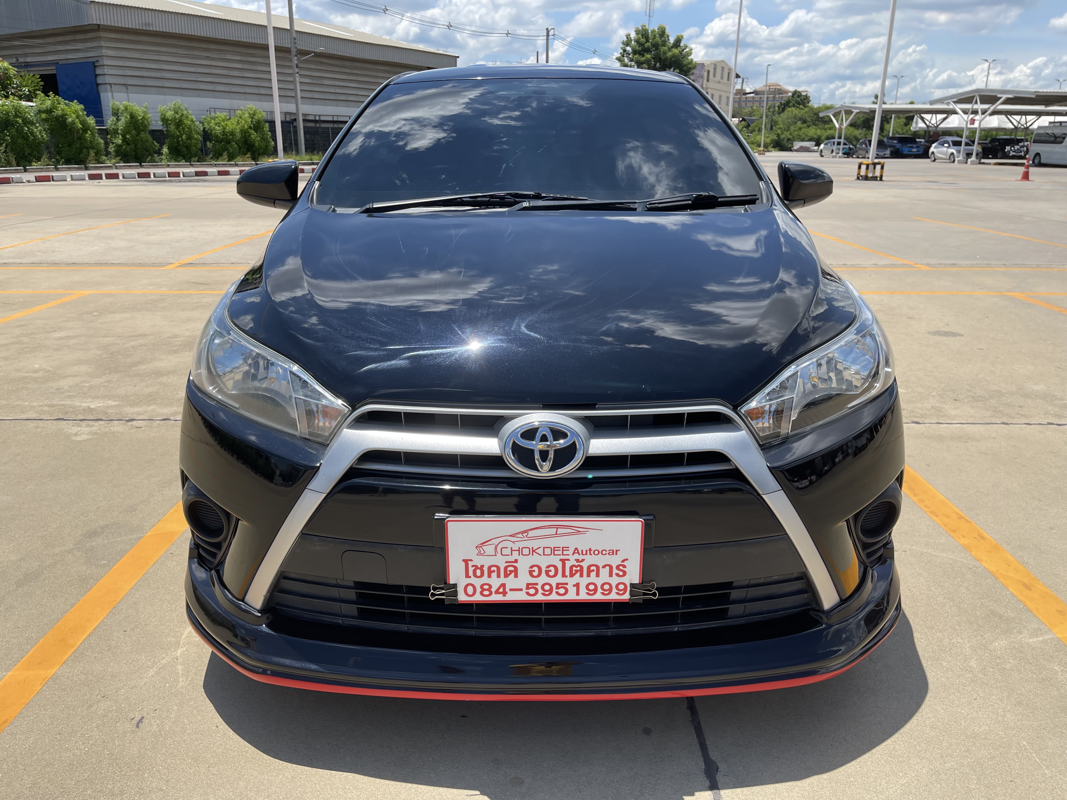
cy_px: 400
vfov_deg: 54.9
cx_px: 534
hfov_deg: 69.4
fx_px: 771
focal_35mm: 25
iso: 32
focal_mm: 5.1
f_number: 1.6
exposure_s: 1/3344
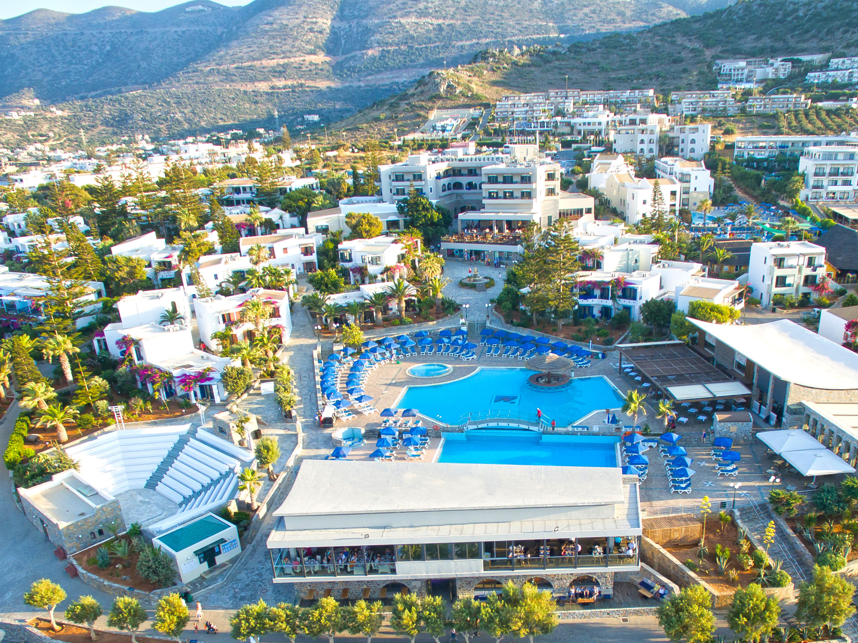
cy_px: 477
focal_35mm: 30
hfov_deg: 59.8
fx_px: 743
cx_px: 479
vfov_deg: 45.3
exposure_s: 1/290
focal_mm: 3.61
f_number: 2.8
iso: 100
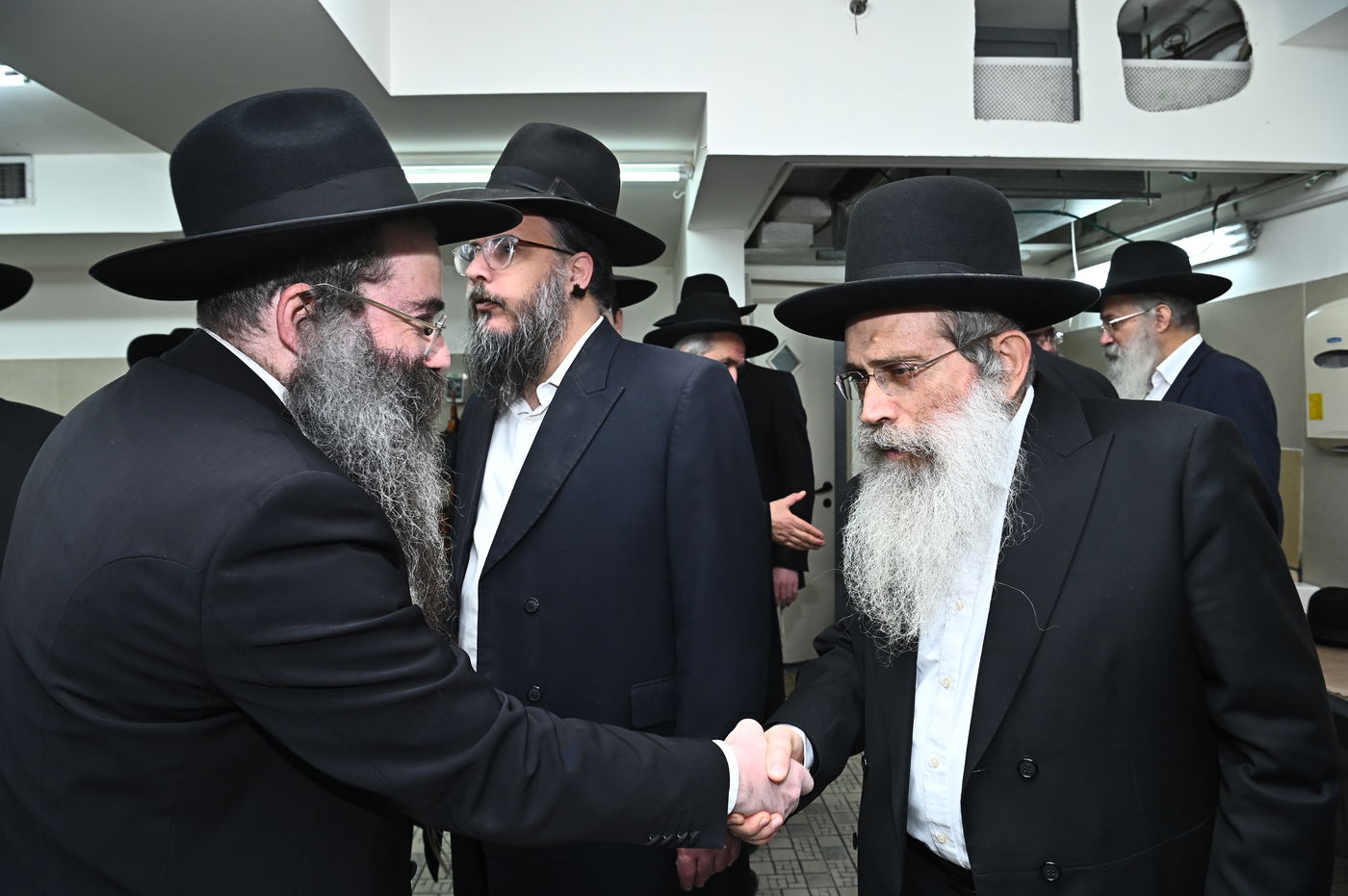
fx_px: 898
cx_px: 674
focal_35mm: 24
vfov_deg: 53.1
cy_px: 448
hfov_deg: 73.8
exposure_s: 1/160
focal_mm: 24
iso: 1600
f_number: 8
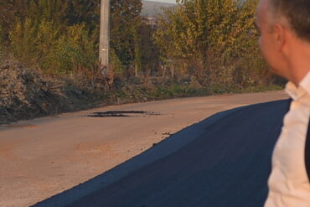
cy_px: 162
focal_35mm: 187
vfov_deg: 7.3
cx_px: 134
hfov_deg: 11.0
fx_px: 1611
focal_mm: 27
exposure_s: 1/400
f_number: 3.5
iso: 100
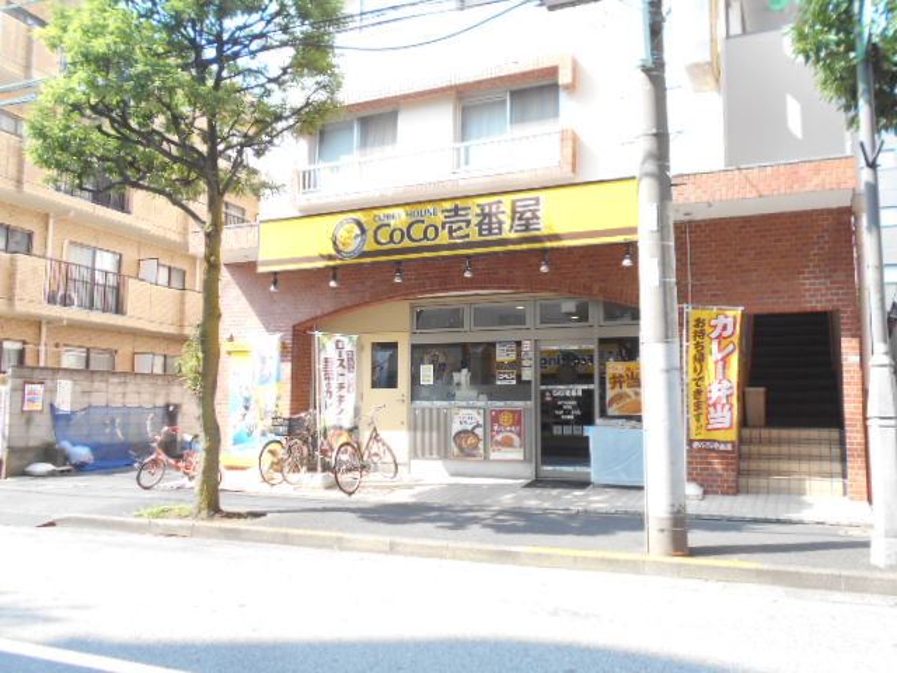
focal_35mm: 30
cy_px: 336
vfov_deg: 46.8
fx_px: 777
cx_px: 448
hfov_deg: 60.0
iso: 160
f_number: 3.4
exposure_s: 1/250
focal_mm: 5.1
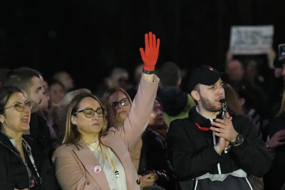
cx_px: 142
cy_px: 95
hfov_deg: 10.3
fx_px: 1584
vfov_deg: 6.9
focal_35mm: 200
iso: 8000
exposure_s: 1/200
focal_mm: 200
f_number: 4.5
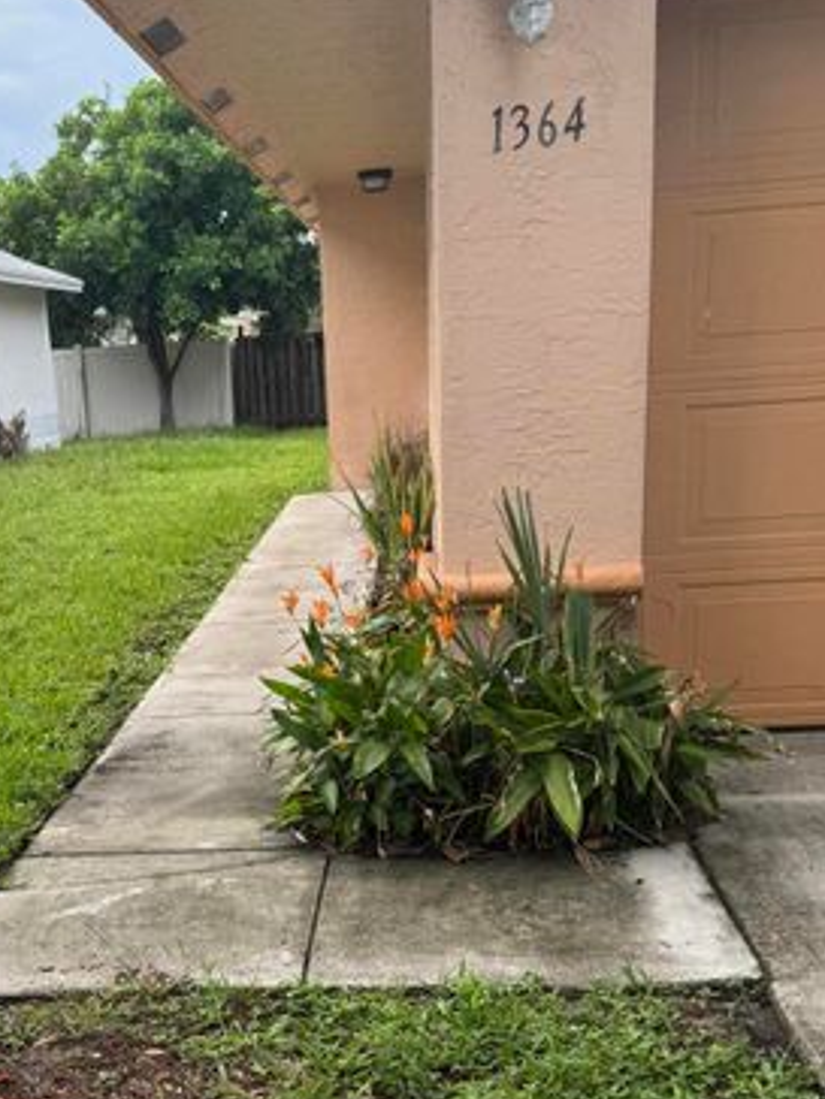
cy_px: 841
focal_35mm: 44
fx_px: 1398
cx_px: 233
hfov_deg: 32.4
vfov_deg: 41.5
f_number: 1.78
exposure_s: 1/1094
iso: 80
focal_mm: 6.76
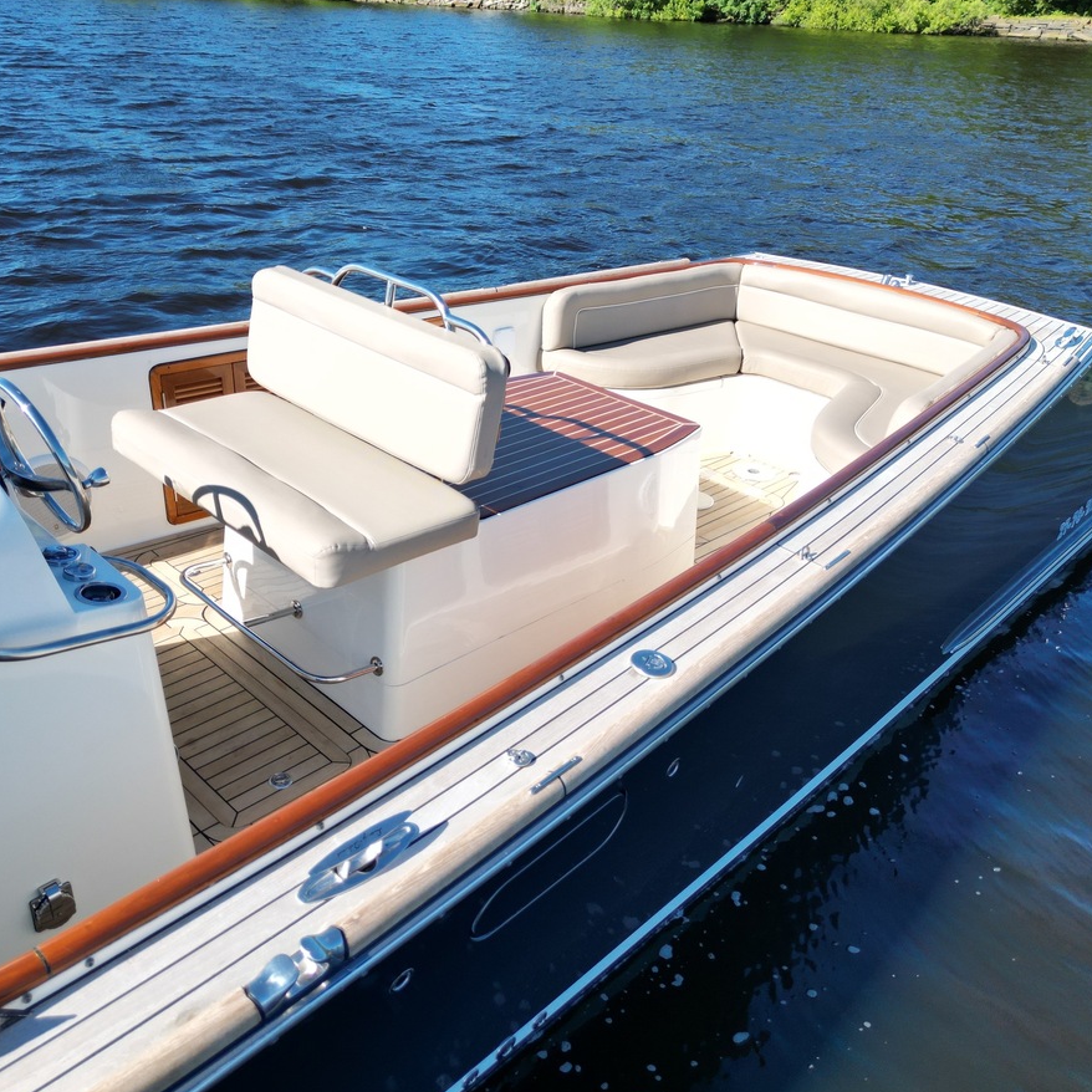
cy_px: 546
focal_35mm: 29
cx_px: 481
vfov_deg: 55.6
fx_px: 1035
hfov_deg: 55.5
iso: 100
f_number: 1.7
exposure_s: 1/2000
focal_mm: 6.72
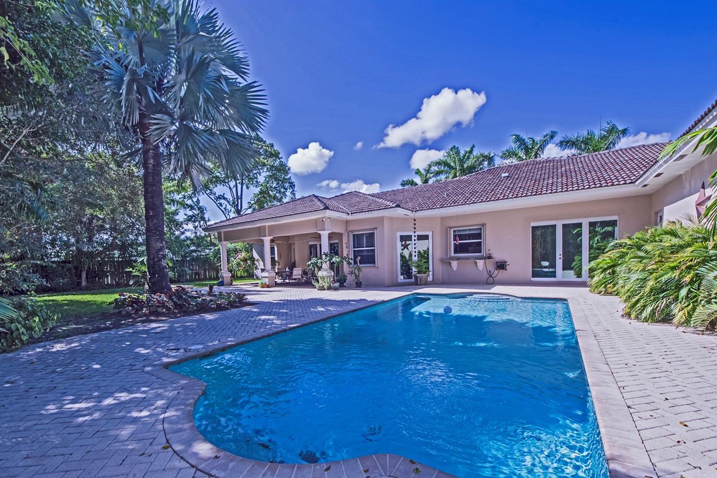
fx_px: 279
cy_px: 275
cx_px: 342
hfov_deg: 104.2
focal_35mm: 14
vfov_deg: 80.6
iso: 200
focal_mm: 8
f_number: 13
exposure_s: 1/125
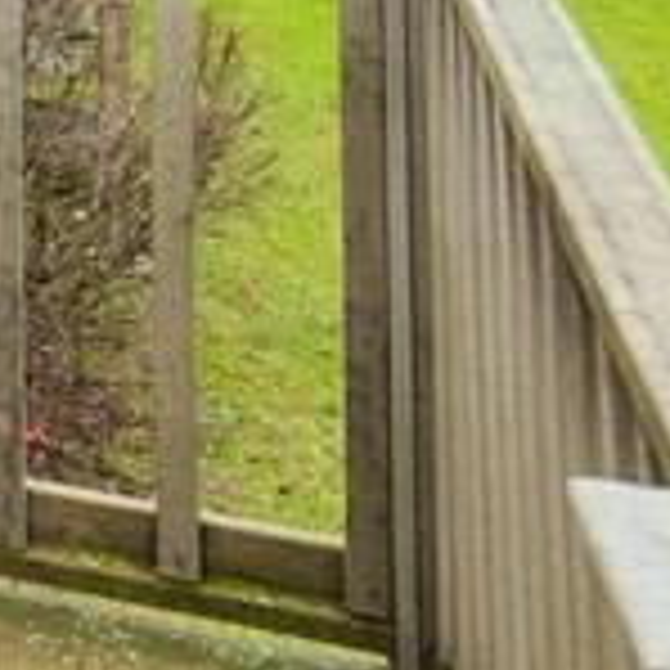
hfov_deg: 11.6
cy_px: -110
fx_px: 2037
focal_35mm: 93
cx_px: -1273
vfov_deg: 17.9
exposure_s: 1/80
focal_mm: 10
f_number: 4.5
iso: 100
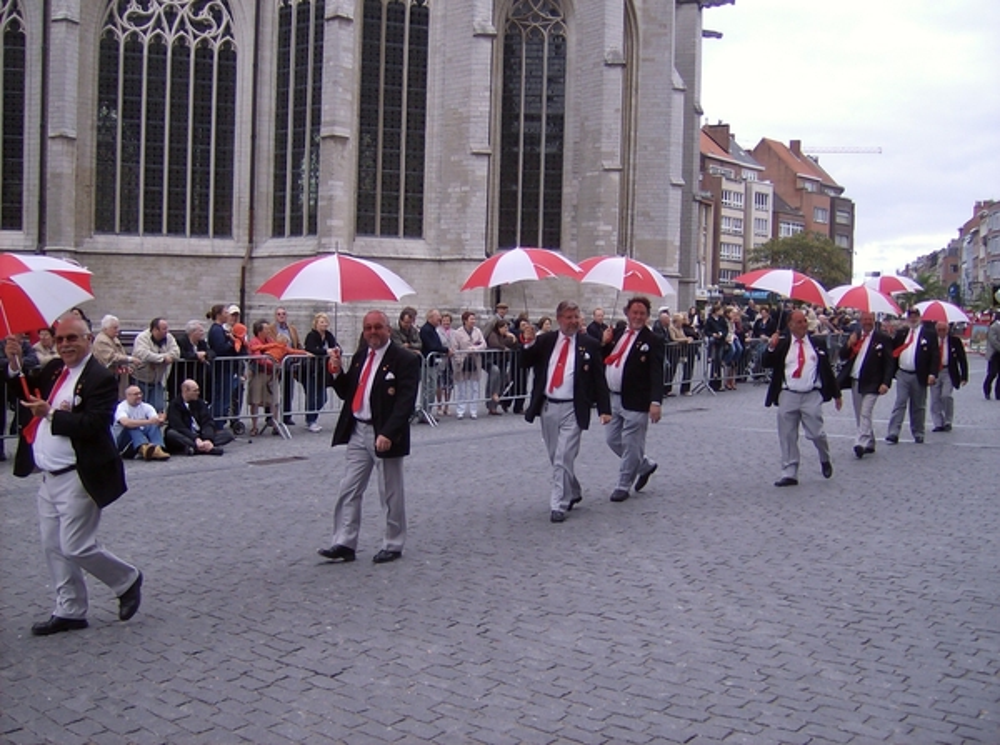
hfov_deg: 51.5
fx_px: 1037
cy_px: 372
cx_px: 500
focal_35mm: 36
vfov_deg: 39.5
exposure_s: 1/234
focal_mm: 6
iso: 100
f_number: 2.8
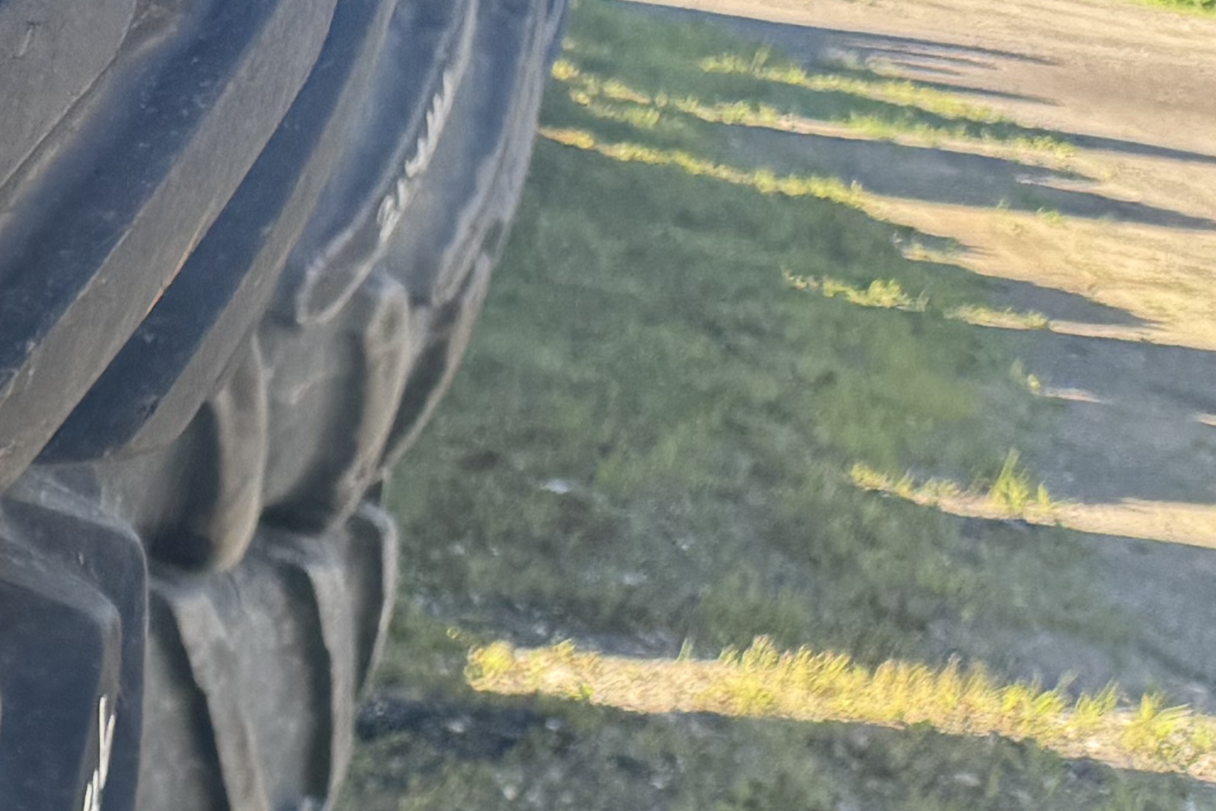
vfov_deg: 12.0
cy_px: 1662
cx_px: -714
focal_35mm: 101
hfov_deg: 17.7
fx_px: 3411
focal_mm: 6.76
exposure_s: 1/412
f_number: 1.78
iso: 80
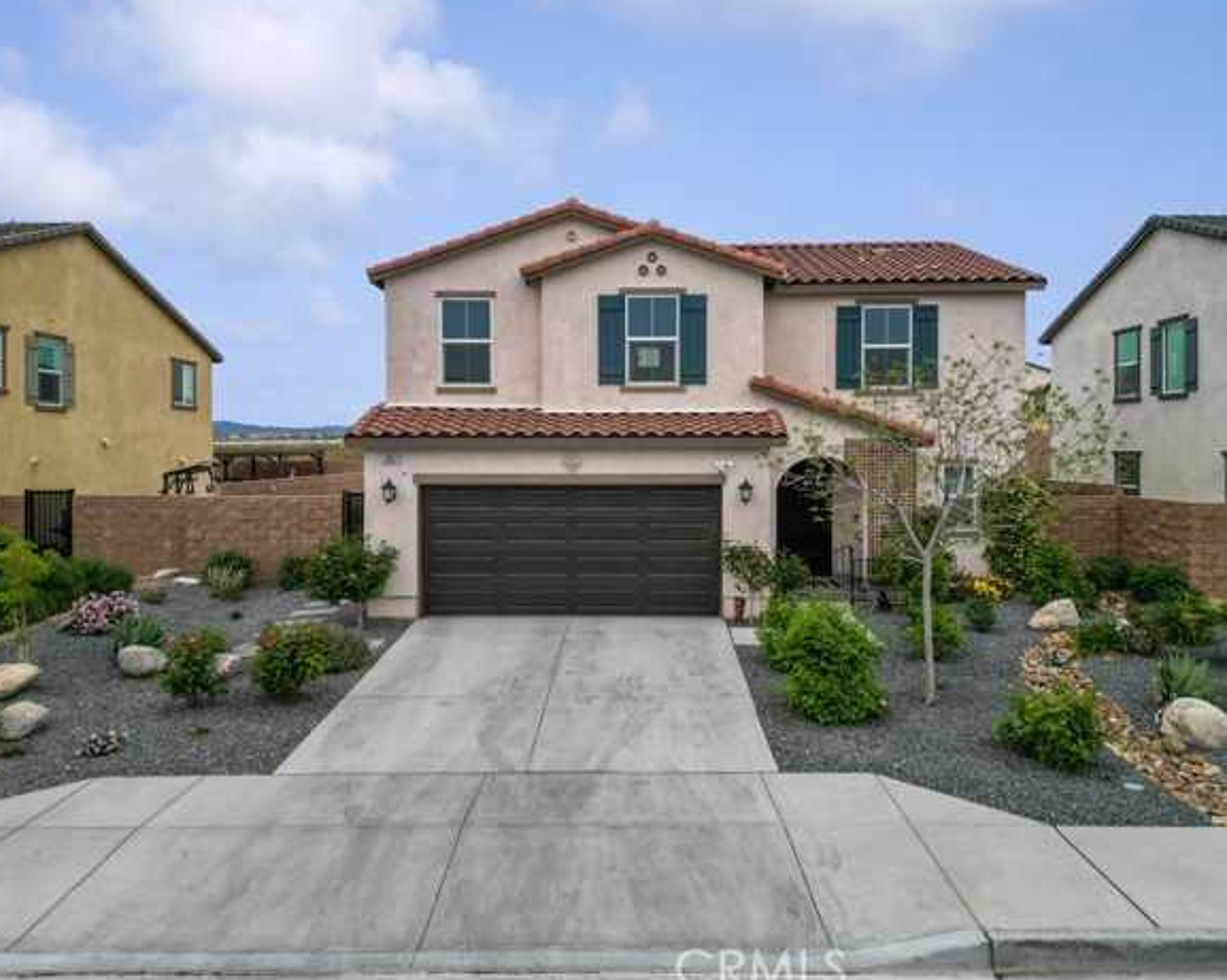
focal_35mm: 26
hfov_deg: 66.1
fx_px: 944
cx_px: 617
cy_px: 489
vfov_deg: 54.9
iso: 130
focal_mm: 6.72
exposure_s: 1/3000
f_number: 1.7
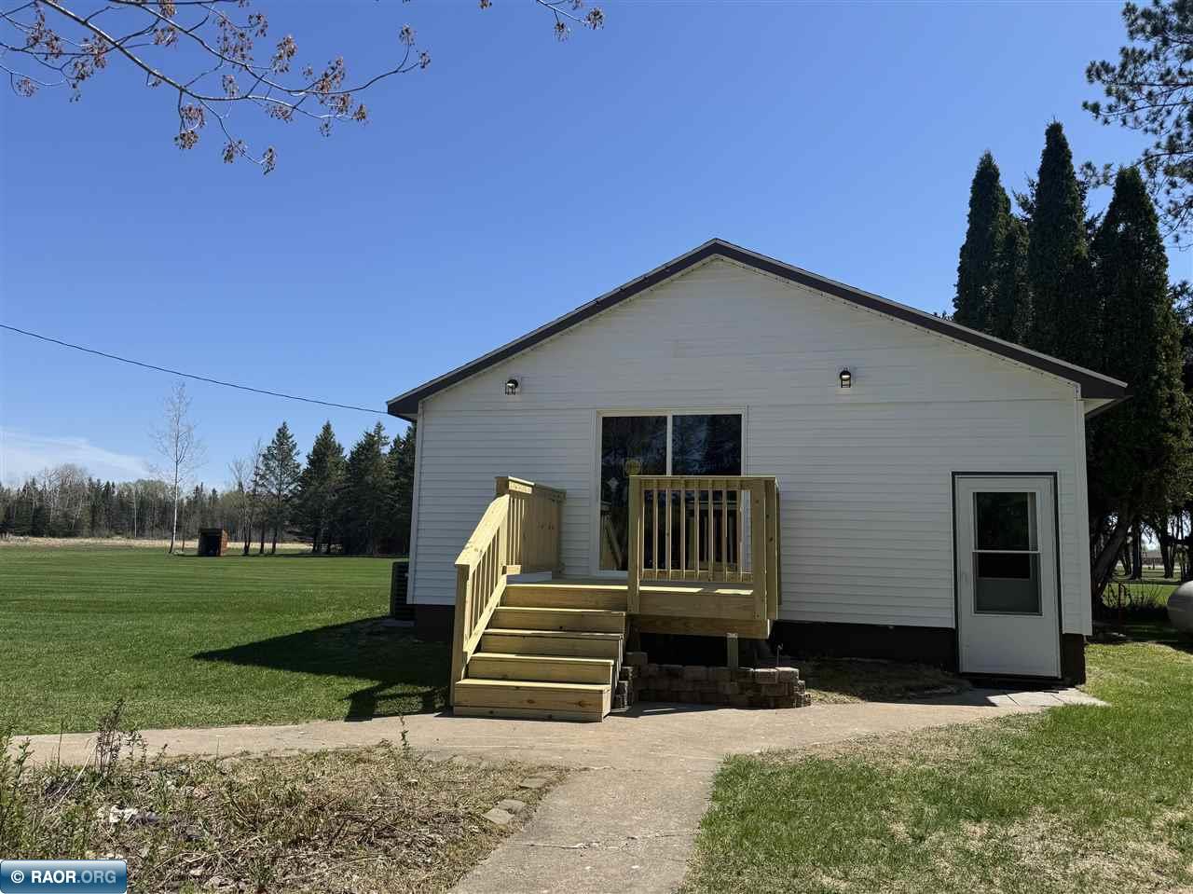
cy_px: 447
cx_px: 596
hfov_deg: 71.6
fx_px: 827
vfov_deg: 56.8
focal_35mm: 24
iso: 80
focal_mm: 6.76
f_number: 1.78
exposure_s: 1/4310
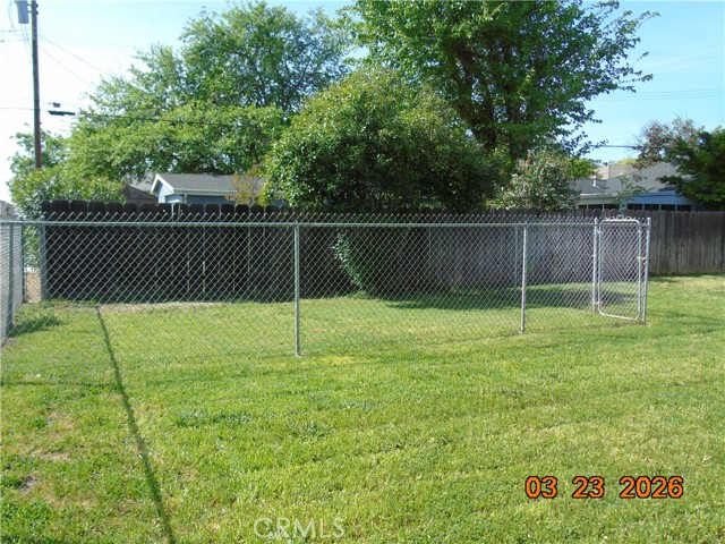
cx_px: 362
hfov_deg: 61.7
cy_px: 272
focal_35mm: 29
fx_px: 607
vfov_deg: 48.2
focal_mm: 5.2
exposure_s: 1/400
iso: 80
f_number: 3.6
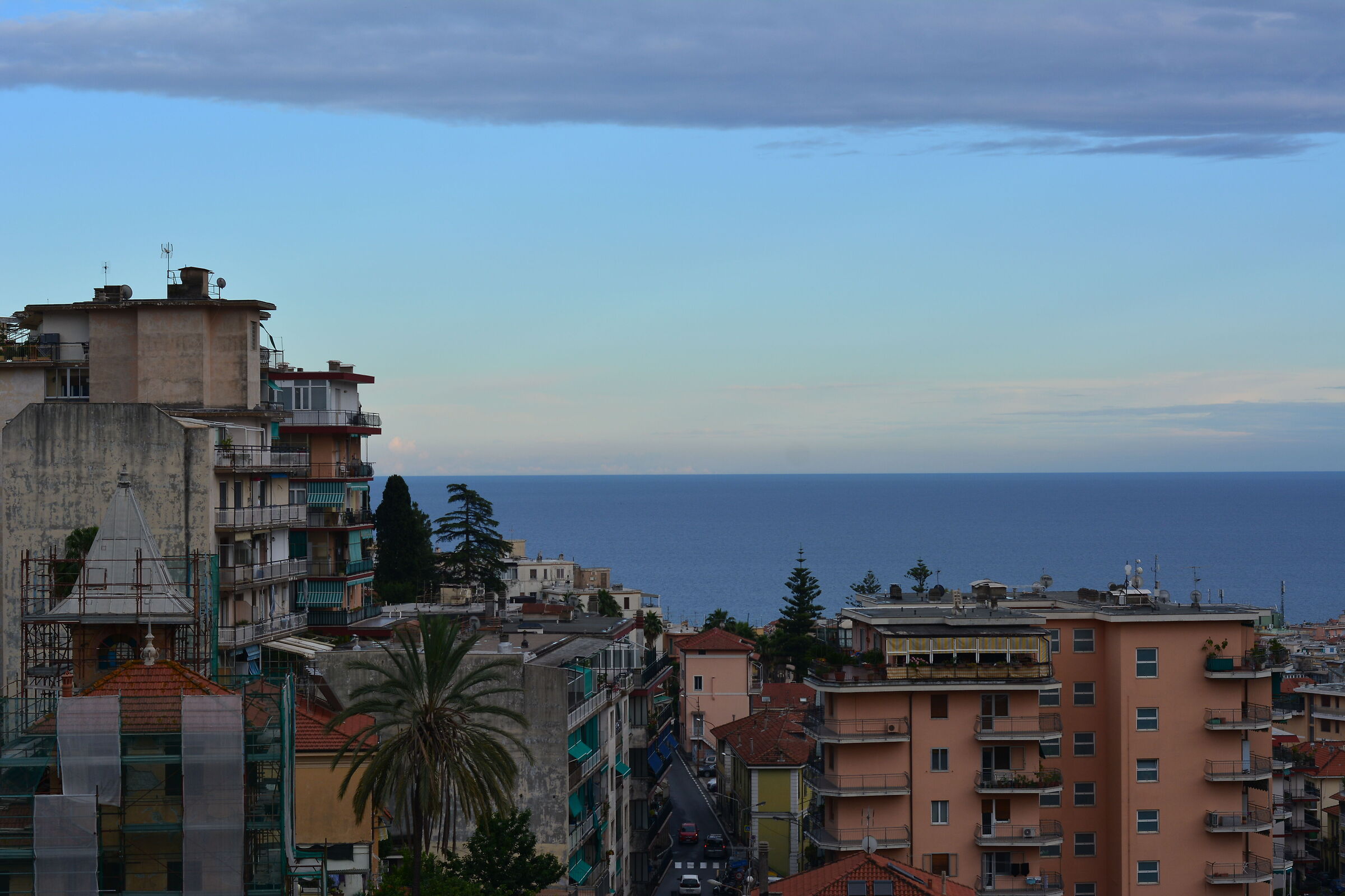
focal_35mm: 75
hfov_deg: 27.0
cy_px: 448
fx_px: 2802
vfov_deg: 18.2
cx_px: 672
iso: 160
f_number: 7.1
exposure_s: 1/200
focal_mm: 50
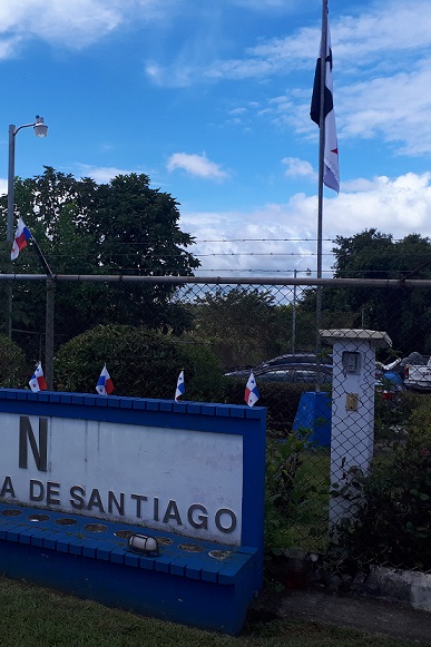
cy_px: 332
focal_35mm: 39
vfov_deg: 49.6
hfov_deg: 32.8
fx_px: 701
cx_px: 58
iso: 40
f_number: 1.9
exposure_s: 1/1466
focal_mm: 3.6
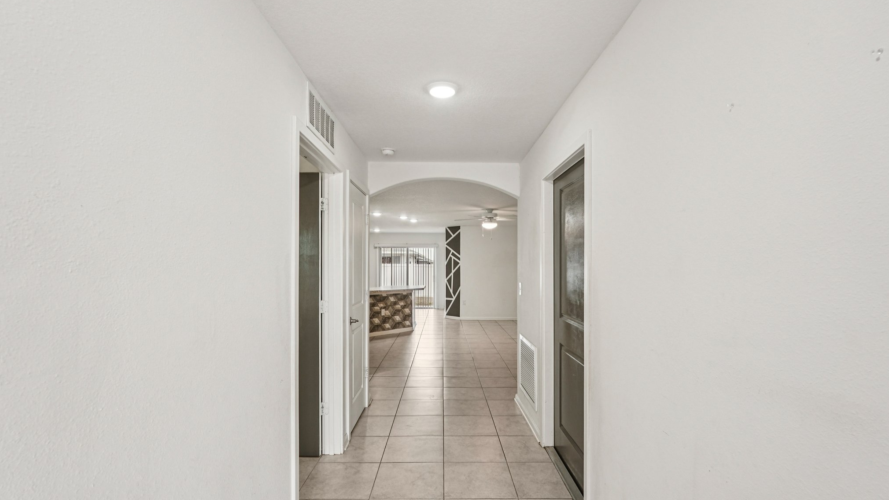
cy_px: 252
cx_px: 450
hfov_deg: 95.9
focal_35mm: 17
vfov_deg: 63.9
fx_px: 401
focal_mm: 16
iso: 400
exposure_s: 1/40
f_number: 8
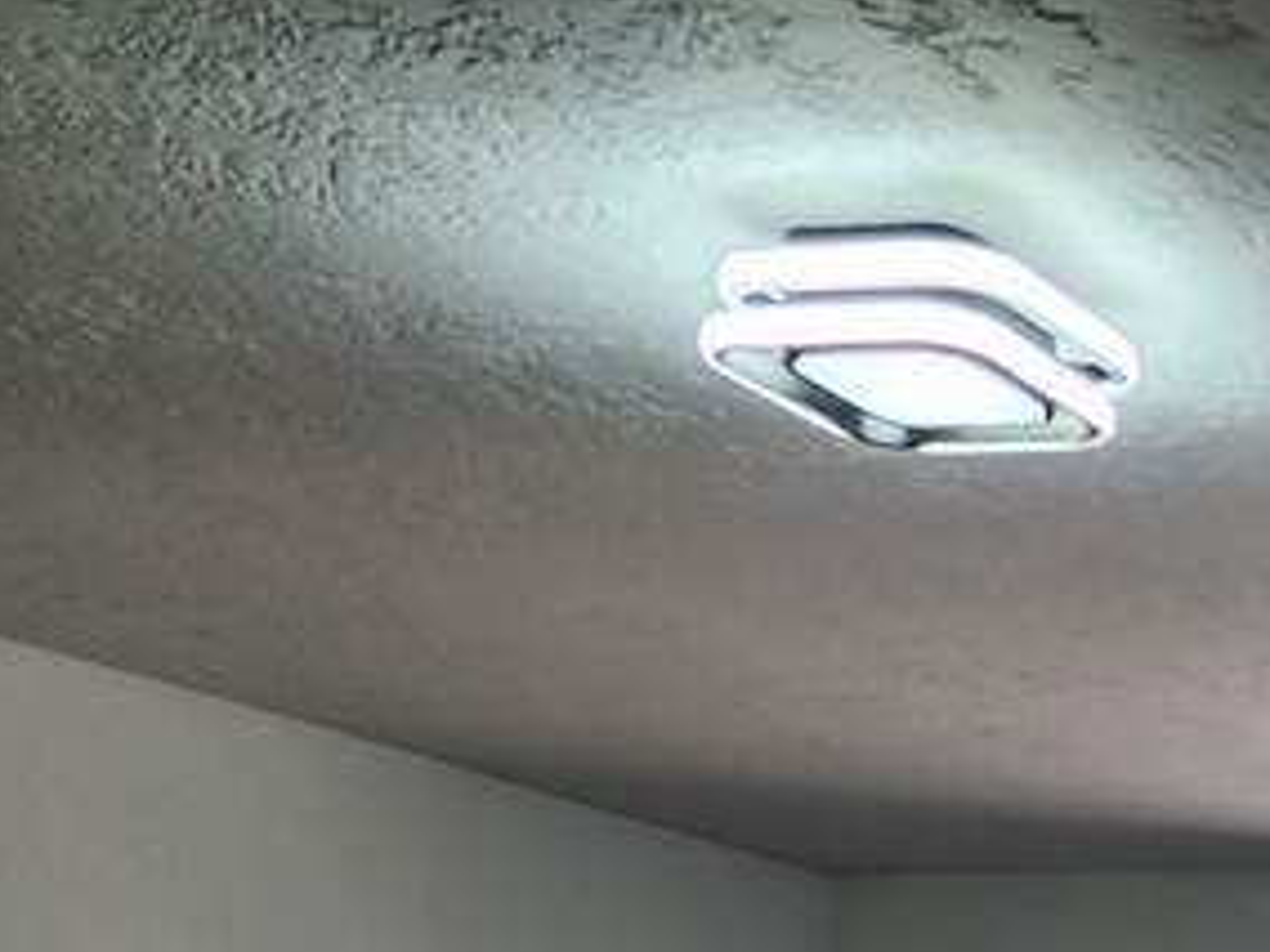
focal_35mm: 83
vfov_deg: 15.5
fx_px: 3045
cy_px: 1667
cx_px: 1985
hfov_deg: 19.9
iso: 80
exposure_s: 1/180
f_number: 1.8
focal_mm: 6.4
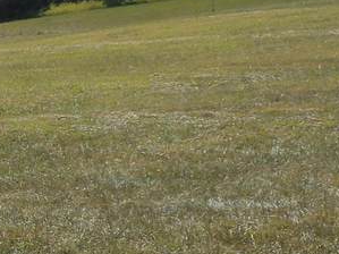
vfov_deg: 13.8
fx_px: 1047
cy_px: 117
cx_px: -181
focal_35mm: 107
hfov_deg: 16.6
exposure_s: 1/640
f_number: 3.7
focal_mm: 4.5
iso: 80
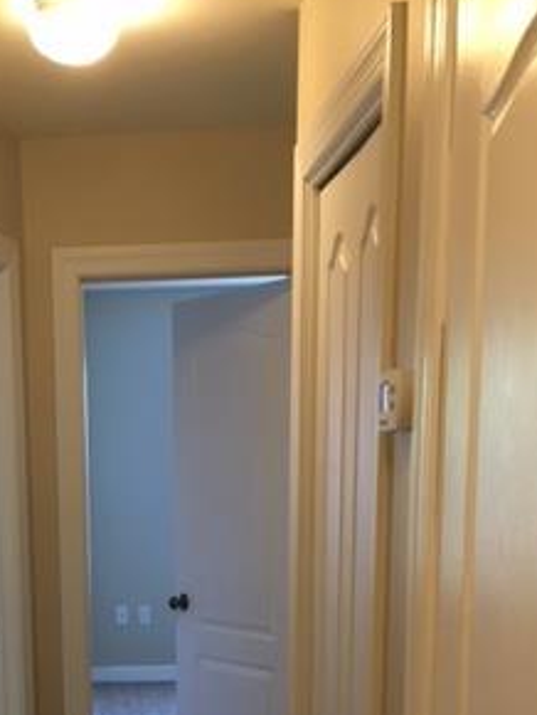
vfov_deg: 28.4
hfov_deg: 22.4
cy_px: 713
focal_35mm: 64
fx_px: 1322
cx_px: 62
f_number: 2.2
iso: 100
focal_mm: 4.15
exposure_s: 1/30
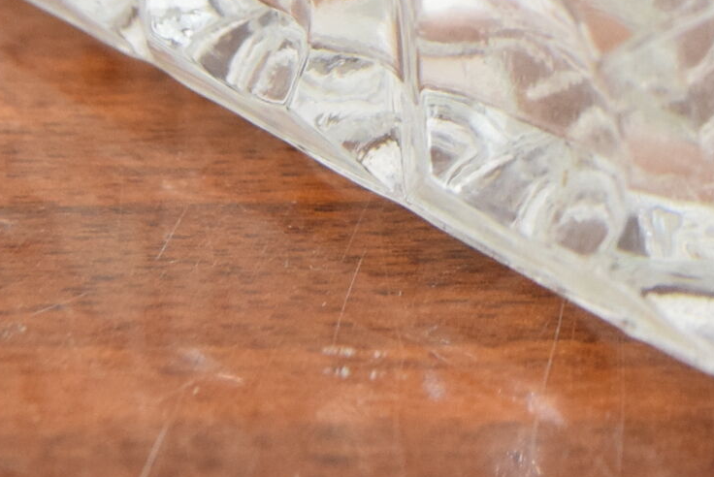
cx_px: 741
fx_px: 2422
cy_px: -426
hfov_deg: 16.4
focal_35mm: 122
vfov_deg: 10.5
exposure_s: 1/160
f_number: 6.3
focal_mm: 20
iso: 1600
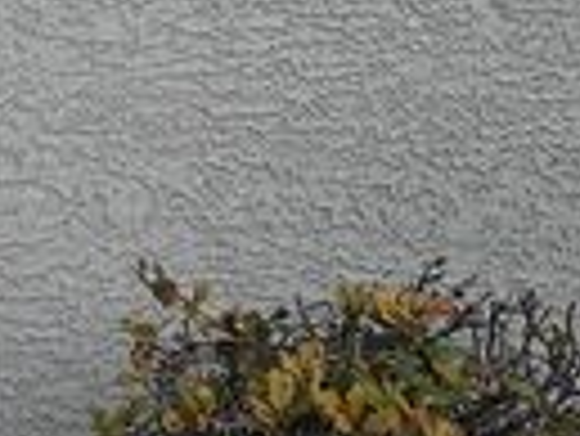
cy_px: -151
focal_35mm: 93
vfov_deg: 15.1
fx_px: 1560
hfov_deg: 19.6
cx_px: -153
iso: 50
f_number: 1.8
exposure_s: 1/202
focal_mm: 5.59
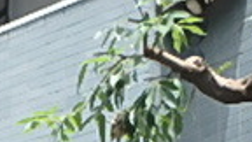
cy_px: 455
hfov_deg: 17.4
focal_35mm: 111
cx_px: -121
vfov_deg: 8.6
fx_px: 742
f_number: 3.5
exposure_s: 1/400
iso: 125
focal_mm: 3.7
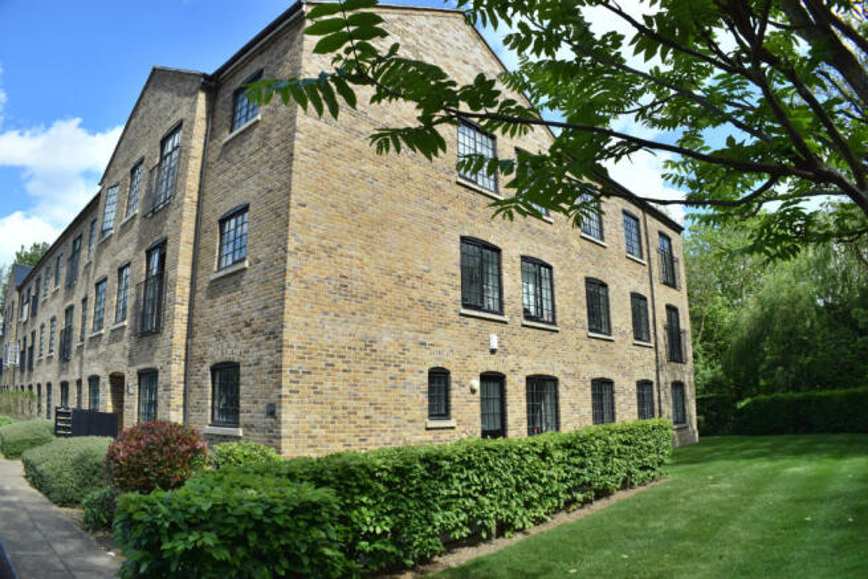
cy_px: 290
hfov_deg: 67.4
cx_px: 434
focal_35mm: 27
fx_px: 651
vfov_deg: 48.0
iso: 200
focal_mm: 18
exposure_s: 1/400
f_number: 10
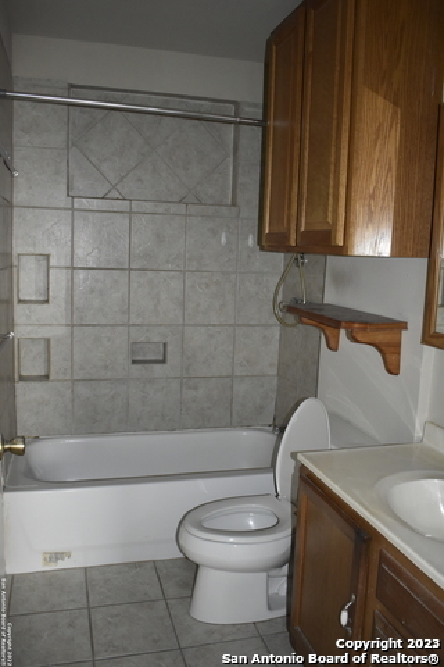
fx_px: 555
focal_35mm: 30
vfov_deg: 61.9
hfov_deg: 43.6
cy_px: 334
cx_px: 222
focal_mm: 20
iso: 1600
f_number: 3.5
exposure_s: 1/80
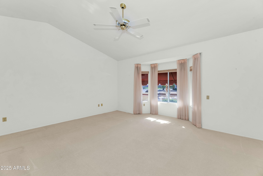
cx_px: 132
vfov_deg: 81.2
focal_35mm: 14
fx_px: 102
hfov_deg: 104.3
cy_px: 88
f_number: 9
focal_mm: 14
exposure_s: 1/250
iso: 1000
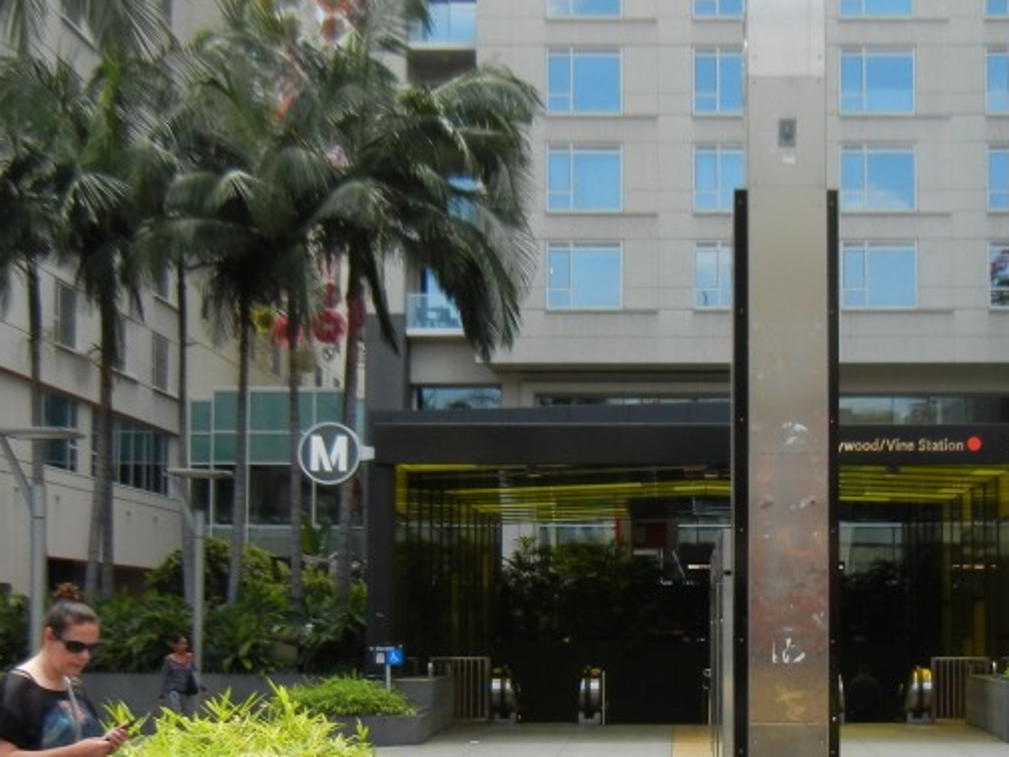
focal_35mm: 61
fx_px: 1778
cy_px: 549
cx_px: 697
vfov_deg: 23.8
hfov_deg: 31.4
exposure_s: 1/438
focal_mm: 5.4
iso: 160
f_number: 3.5
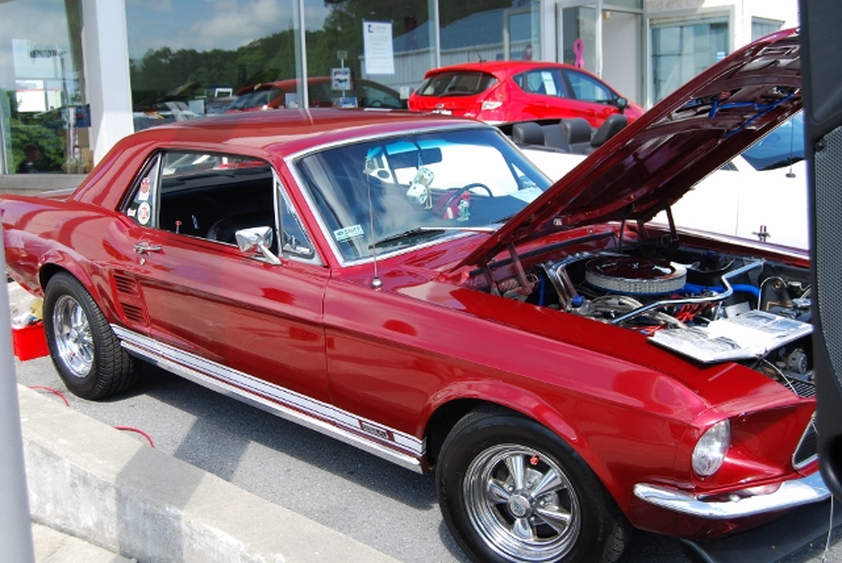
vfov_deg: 32.0
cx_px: 421
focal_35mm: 42
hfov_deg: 46.4
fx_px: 983
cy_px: 282
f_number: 5.6
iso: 100
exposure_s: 1/125
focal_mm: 28
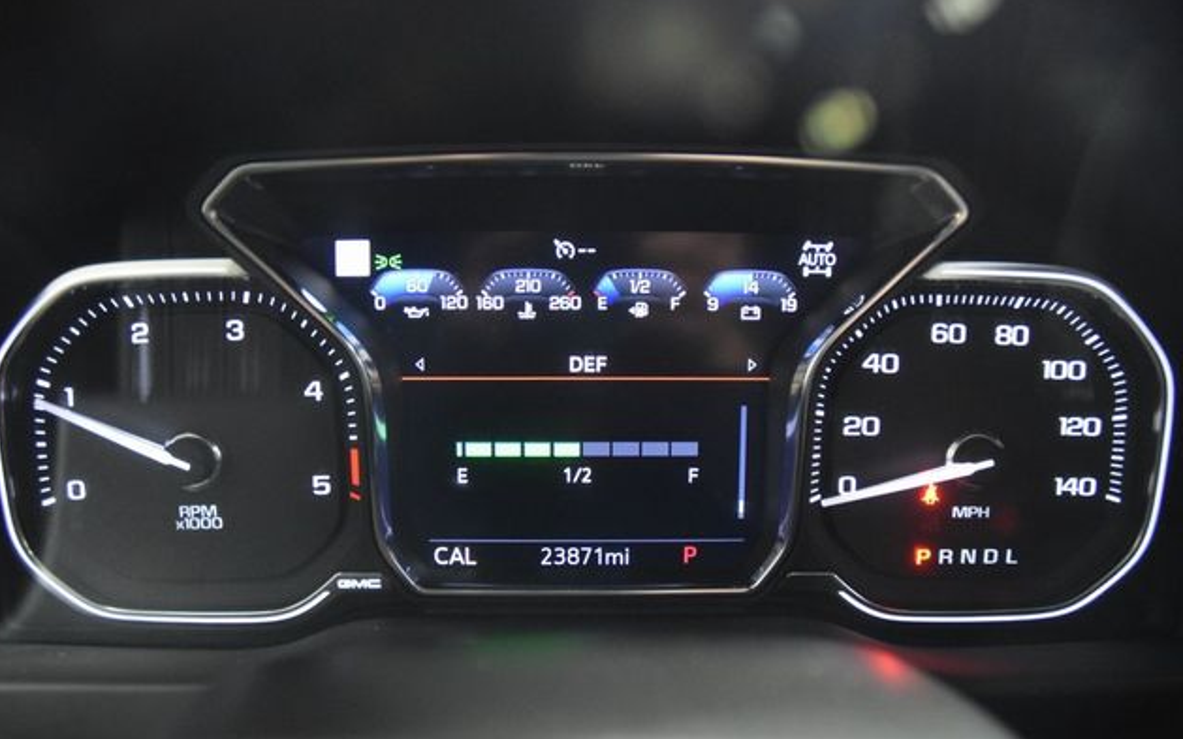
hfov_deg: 66.5
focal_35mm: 28
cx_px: 583
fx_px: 903
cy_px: 392
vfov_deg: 44.5
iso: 3200
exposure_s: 1/6
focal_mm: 18
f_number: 3.5
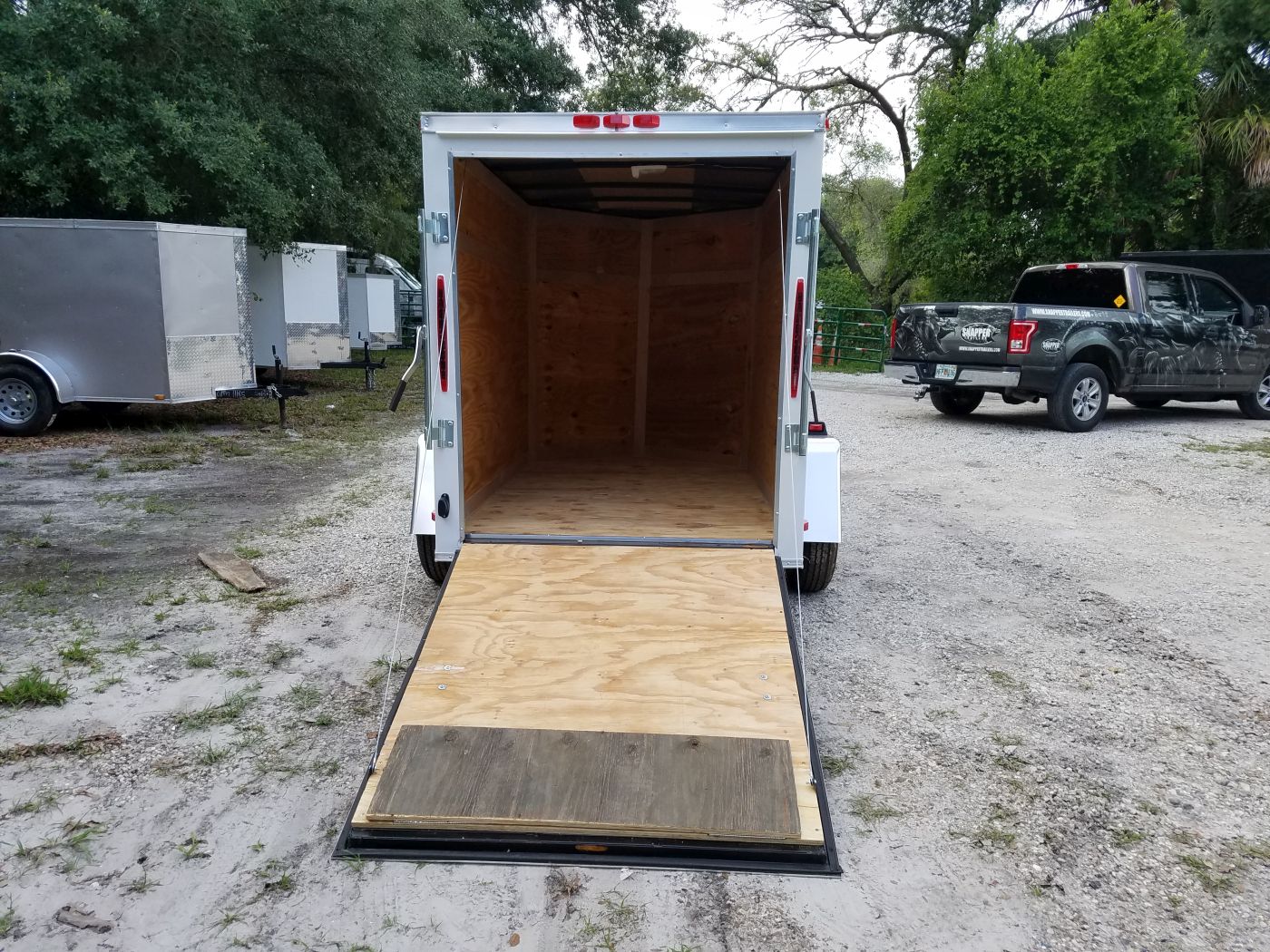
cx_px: 635
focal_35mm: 26
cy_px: 476
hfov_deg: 67.3
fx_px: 954
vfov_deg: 53.1
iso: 50
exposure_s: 1/602
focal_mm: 4.2
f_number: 1.7
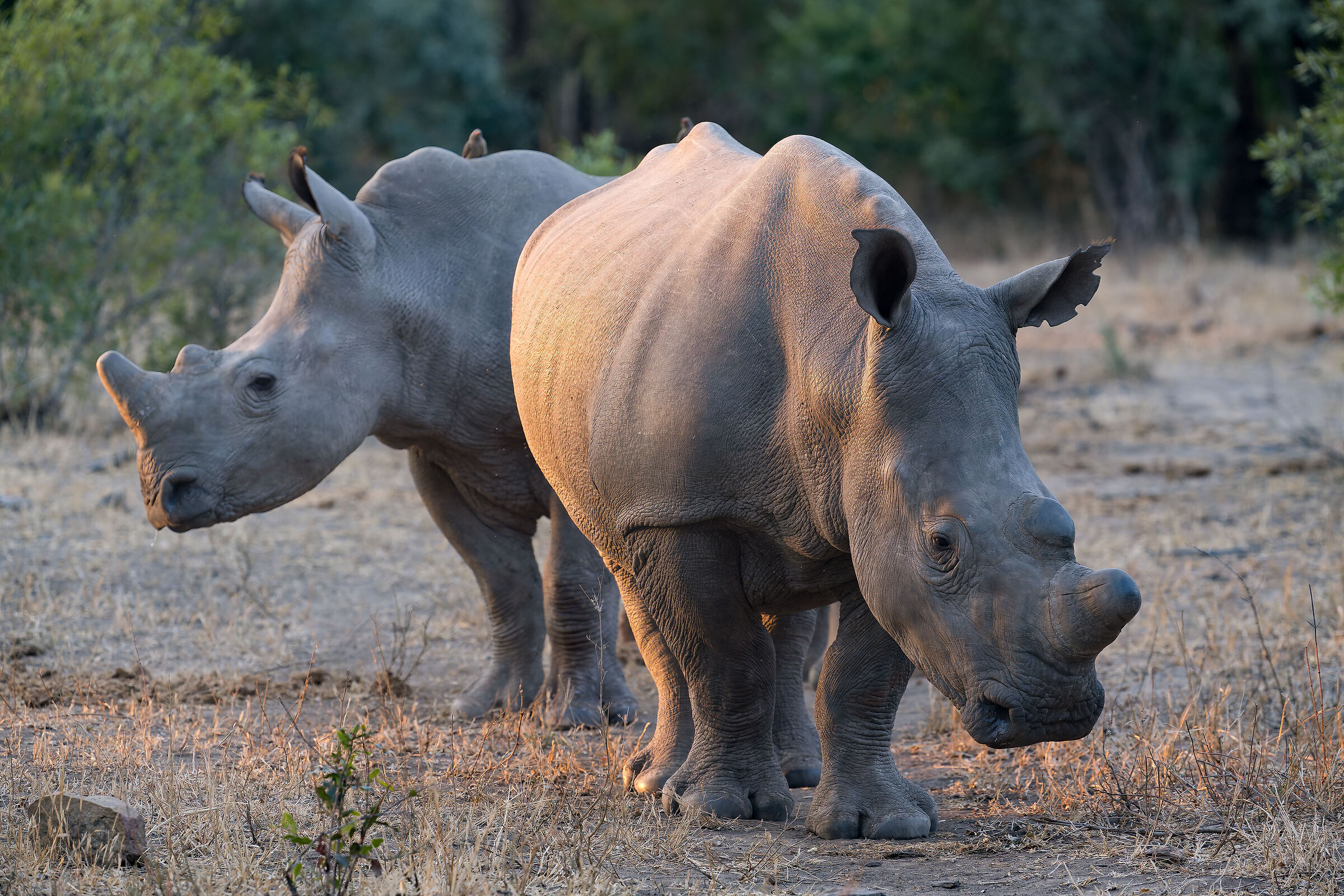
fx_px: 10453
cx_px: 672
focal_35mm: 280
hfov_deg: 7.4
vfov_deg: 4.9
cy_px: 448
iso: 2800
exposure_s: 1/400
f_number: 5.6
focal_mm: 280
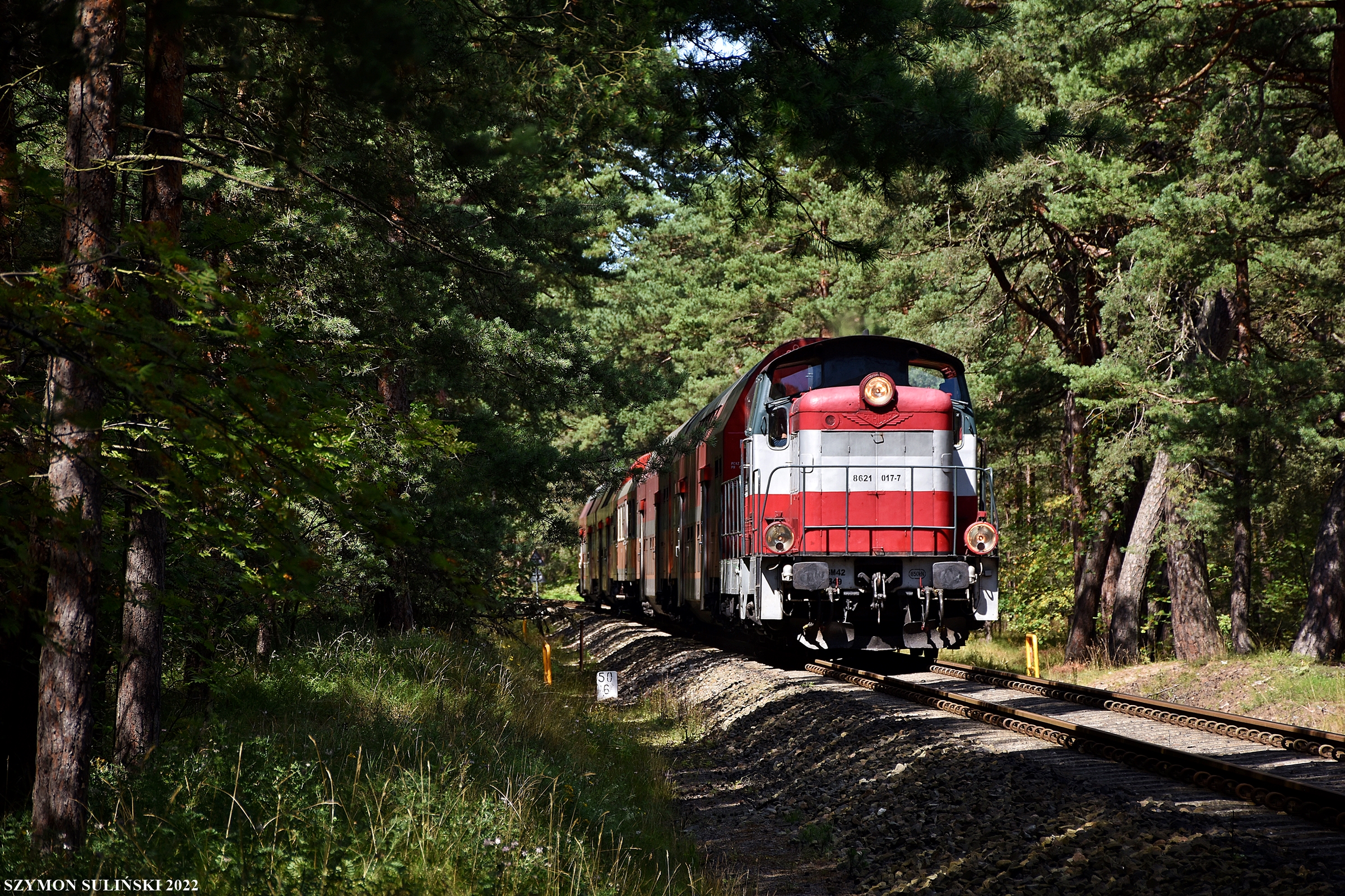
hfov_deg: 13.7
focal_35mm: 150
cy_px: 448
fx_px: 5604
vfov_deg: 9.1
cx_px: 672
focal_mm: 100
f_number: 5.6
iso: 100
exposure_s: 1/320
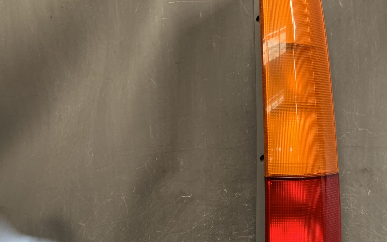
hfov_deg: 42.3
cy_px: 183
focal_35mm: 45
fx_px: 475
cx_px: 311
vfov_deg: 28.2
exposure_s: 1/60
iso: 160
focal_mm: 4.25
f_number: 1.8
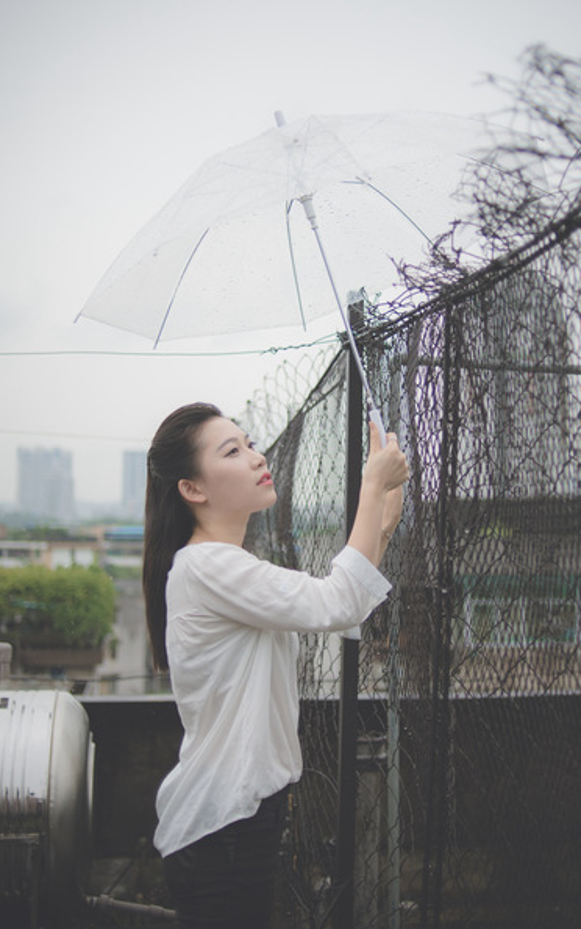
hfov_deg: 28.5
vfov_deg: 44.3
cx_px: 344
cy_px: 434
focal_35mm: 45
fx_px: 1140
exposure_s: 1/3200
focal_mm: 35
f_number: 2
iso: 400
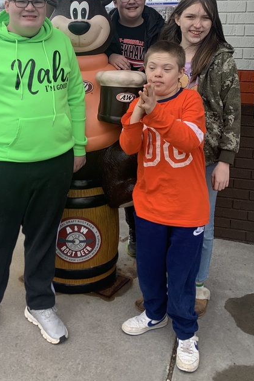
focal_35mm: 44
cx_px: 54
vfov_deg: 43.7
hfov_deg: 29.9
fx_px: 465
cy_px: 121
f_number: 1.8
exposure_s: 1/789
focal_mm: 4.25
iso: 25
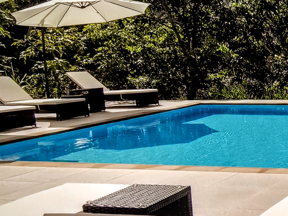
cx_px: 442
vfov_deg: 23.3
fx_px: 524
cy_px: 96
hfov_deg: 23.8
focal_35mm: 63
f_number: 2.2
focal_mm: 2.35
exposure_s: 1/2778
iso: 50
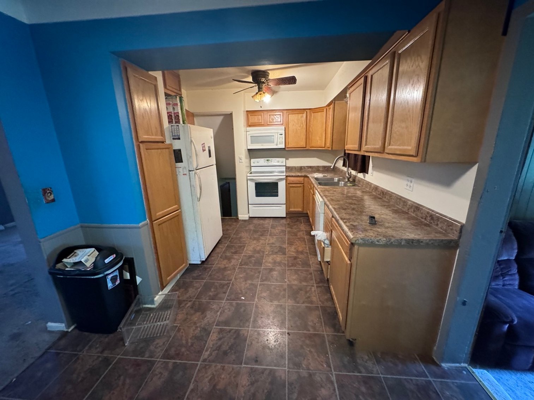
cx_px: 267
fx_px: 216
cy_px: 200
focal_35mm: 14
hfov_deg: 102.1
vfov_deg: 85.7
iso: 1000
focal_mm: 2.22
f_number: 2.2
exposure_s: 1/60
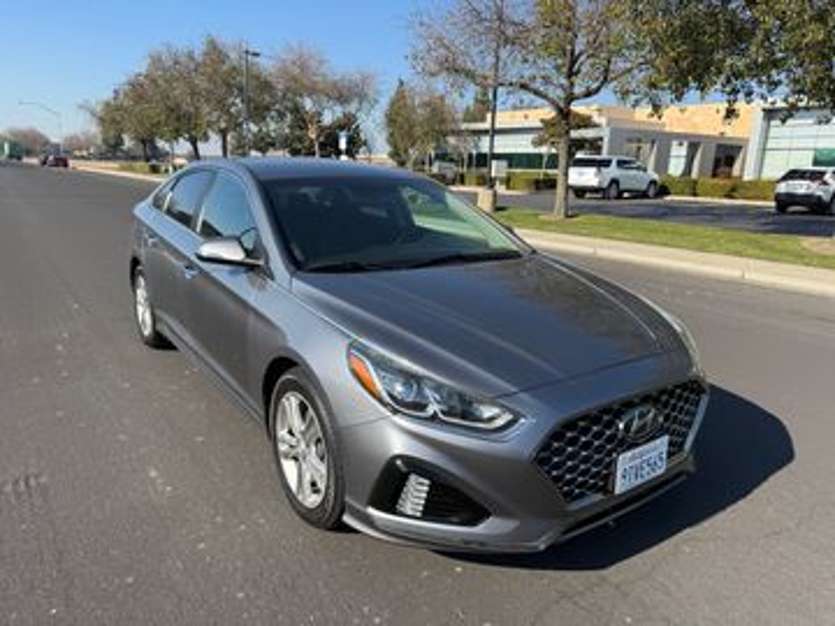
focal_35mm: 24
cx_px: 418
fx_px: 579
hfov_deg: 71.6
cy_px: 313
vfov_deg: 56.8
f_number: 1.78
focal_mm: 6.76
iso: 80
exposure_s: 1/2703
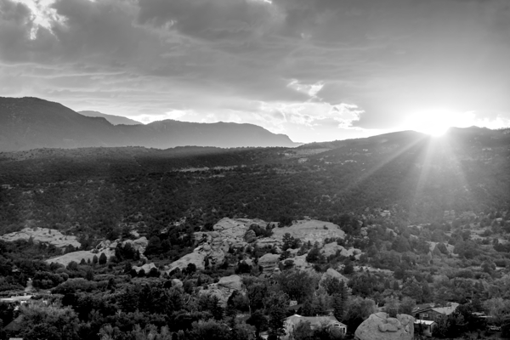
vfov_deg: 19.5
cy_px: 170
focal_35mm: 70
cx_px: 255
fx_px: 992
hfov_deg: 28.8
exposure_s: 1/60
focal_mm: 70
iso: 100
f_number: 13
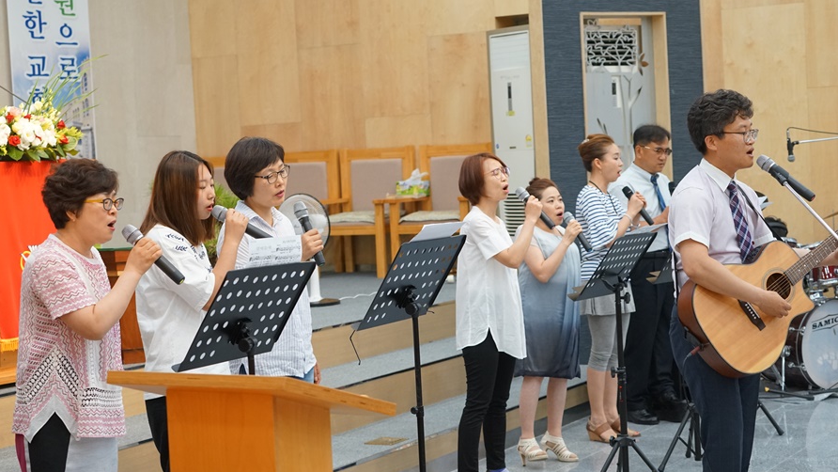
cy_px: 236
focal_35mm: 74
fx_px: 1645
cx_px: 421
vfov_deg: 16.3
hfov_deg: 28.6
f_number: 5.6
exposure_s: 1/80
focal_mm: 70
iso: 2000
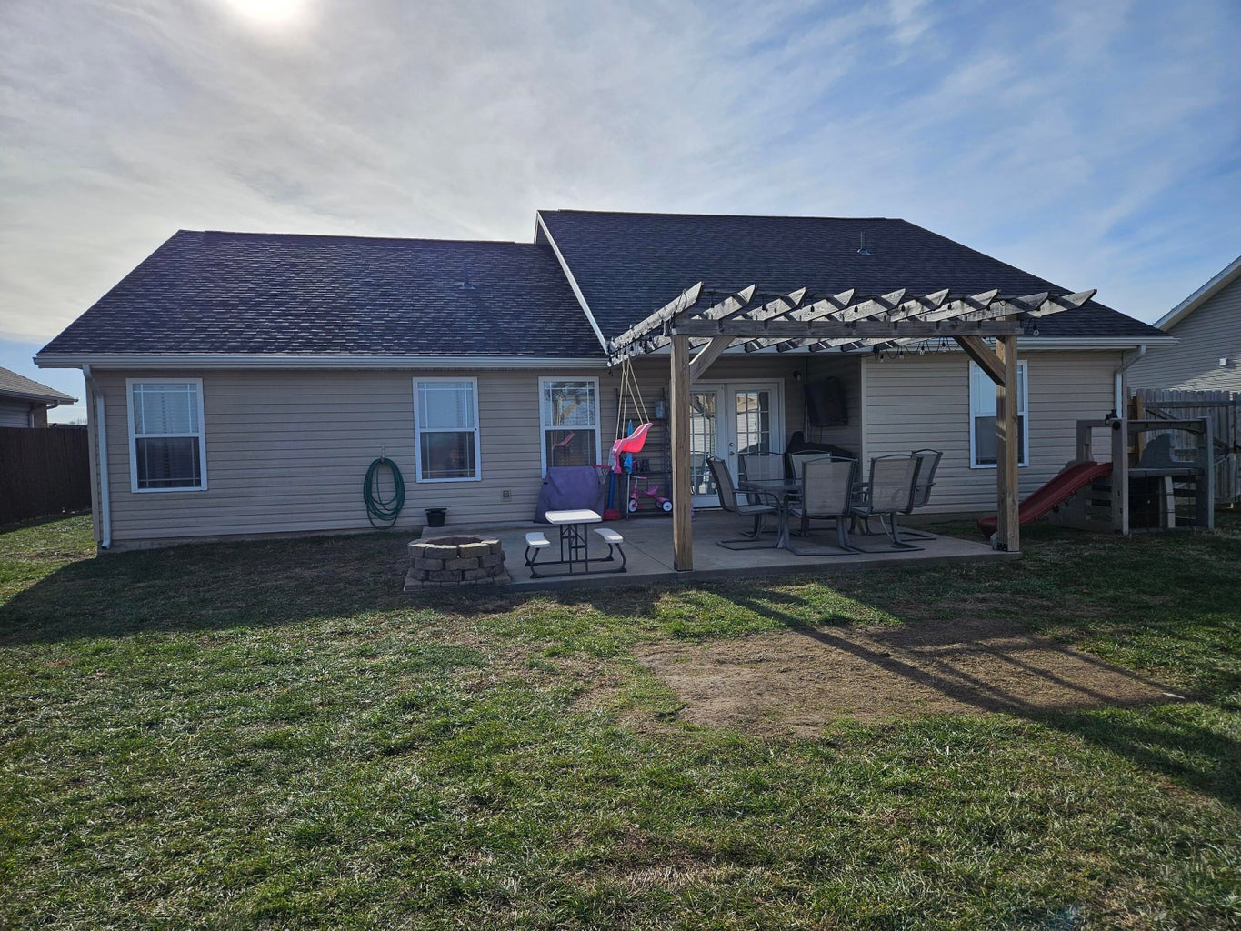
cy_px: 466
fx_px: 825
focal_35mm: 23
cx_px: 620
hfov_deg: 73.9
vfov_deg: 58.9
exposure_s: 1/3255
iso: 25
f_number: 1.8
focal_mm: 5.4
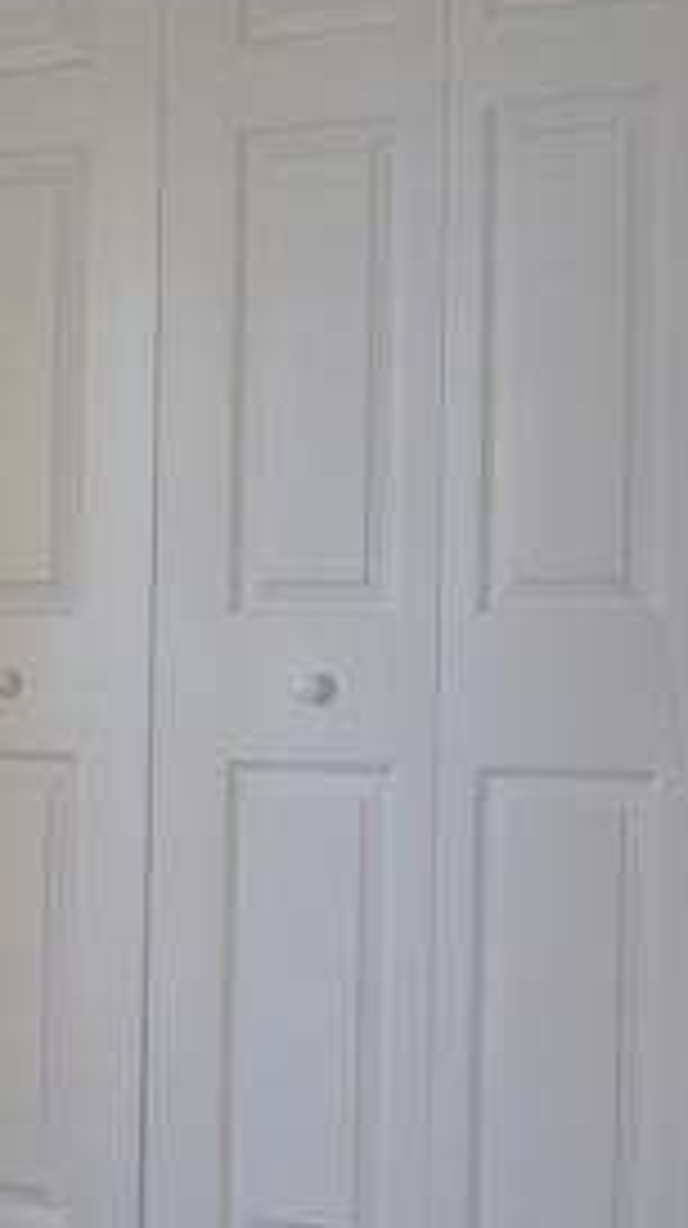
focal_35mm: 81
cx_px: -72
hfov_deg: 14.5
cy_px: 675
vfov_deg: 26.2
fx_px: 2634
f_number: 3.8
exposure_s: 1/60
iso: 2800
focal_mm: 22
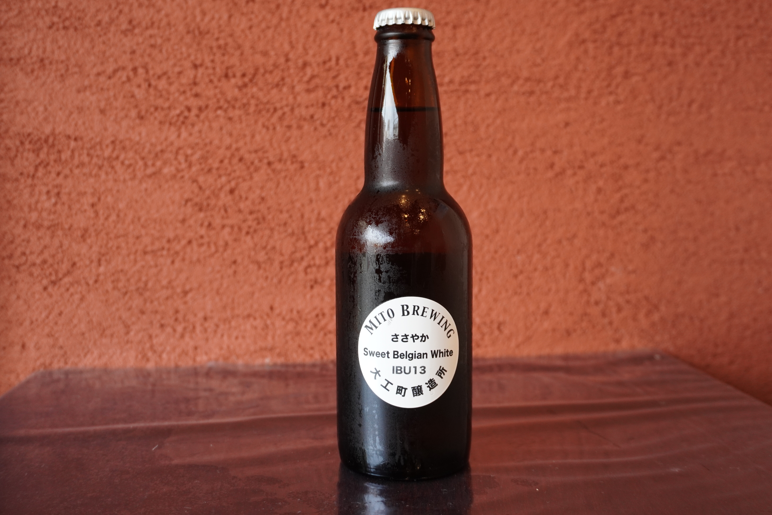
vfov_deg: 34.6
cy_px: 255
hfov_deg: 50.1
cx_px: 390
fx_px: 826
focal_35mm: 39
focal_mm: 25
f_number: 4.5
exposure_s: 1/160
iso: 800
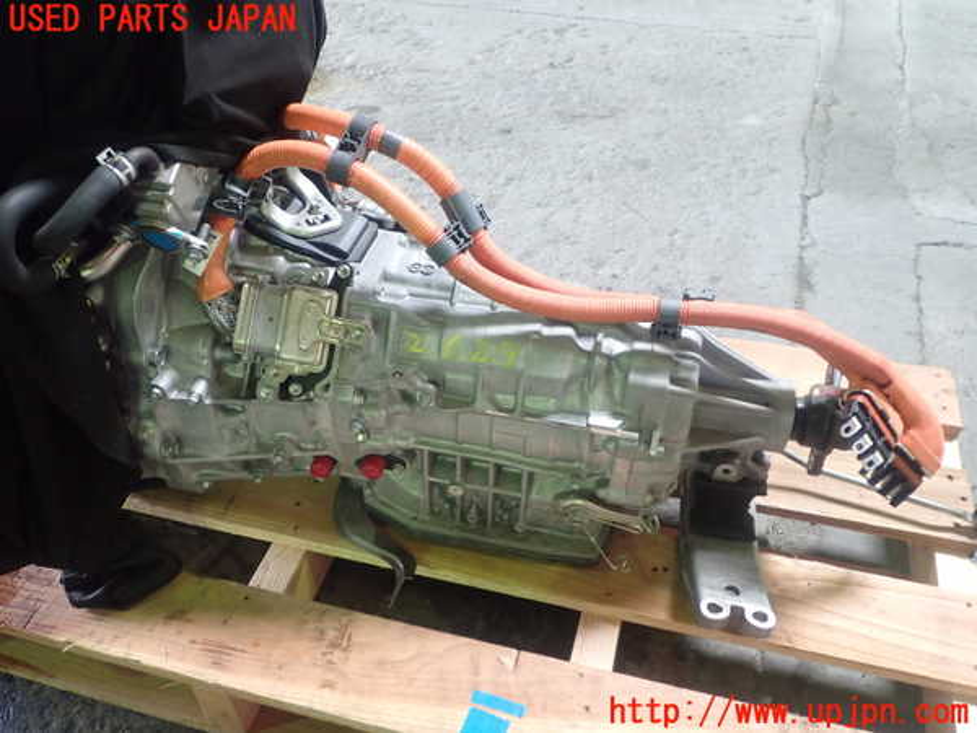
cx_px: 488
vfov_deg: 46.8
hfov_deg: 60.0
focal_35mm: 30
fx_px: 847
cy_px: 366
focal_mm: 5.4
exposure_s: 1/30
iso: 400
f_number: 2.3
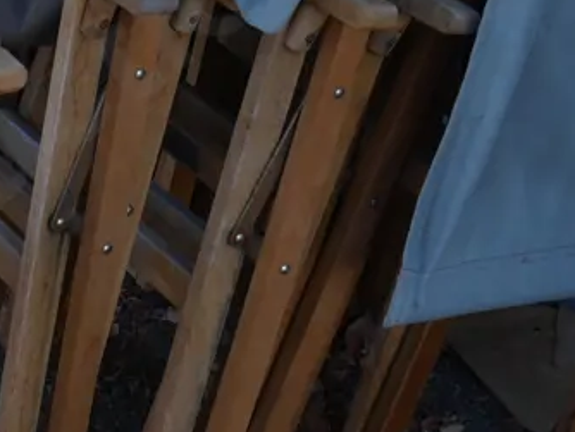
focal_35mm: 98
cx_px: 10
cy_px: 148
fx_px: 1629
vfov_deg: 15.1
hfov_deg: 19.5
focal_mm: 16
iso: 200
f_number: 5
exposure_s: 1/160
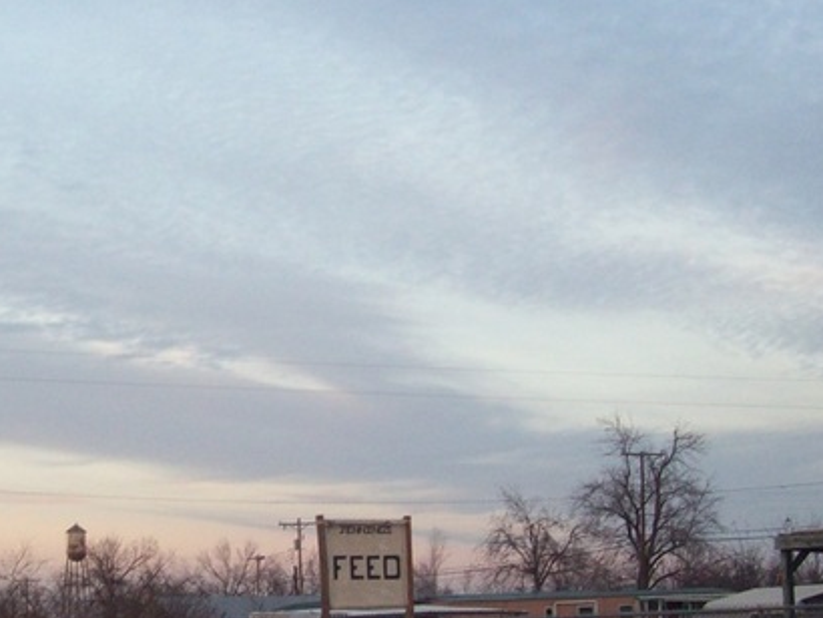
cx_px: 209
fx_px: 1784
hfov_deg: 25.7
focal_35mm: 75
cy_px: 370
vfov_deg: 19.6
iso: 118
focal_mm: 6
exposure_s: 1/64
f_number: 2.7
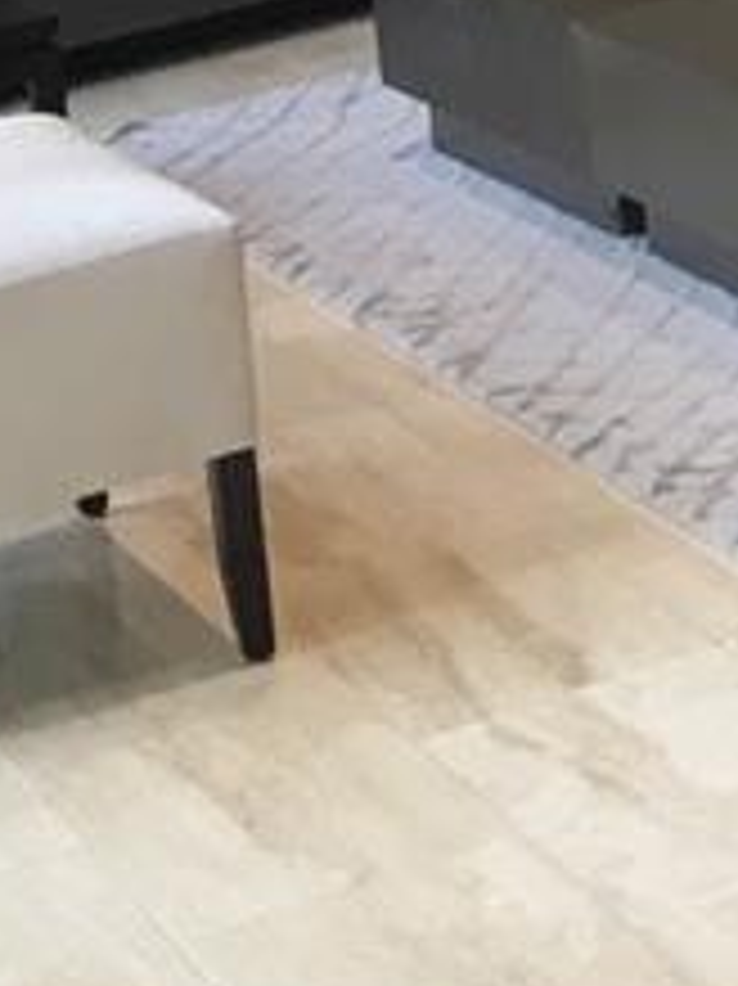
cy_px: -1364
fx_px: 4524
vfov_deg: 10.7
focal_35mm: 159
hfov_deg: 8.6
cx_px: 1688
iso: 32
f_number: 2.2
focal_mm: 4.15
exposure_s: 1/40
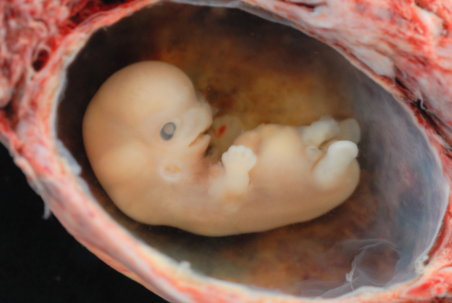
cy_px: 152
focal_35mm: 158
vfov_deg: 8.7
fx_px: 1980
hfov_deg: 13.0
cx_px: 226
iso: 400
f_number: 13
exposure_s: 1/1.6
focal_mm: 105
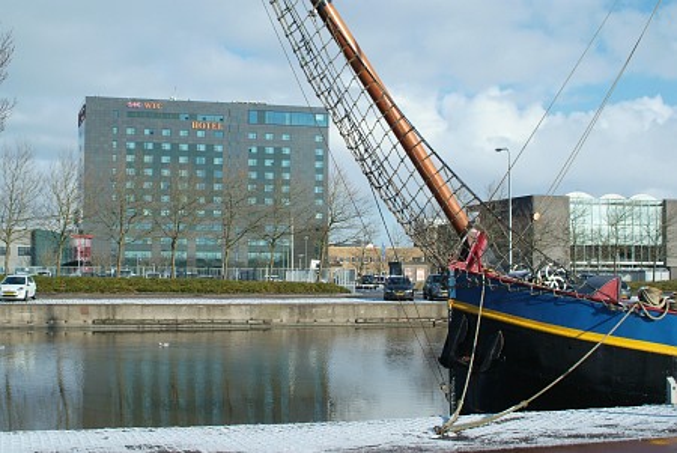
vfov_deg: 25.6
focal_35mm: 53
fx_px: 998
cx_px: 338
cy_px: 226
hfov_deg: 37.5
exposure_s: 1/1500
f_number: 6.7
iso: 400
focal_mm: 35
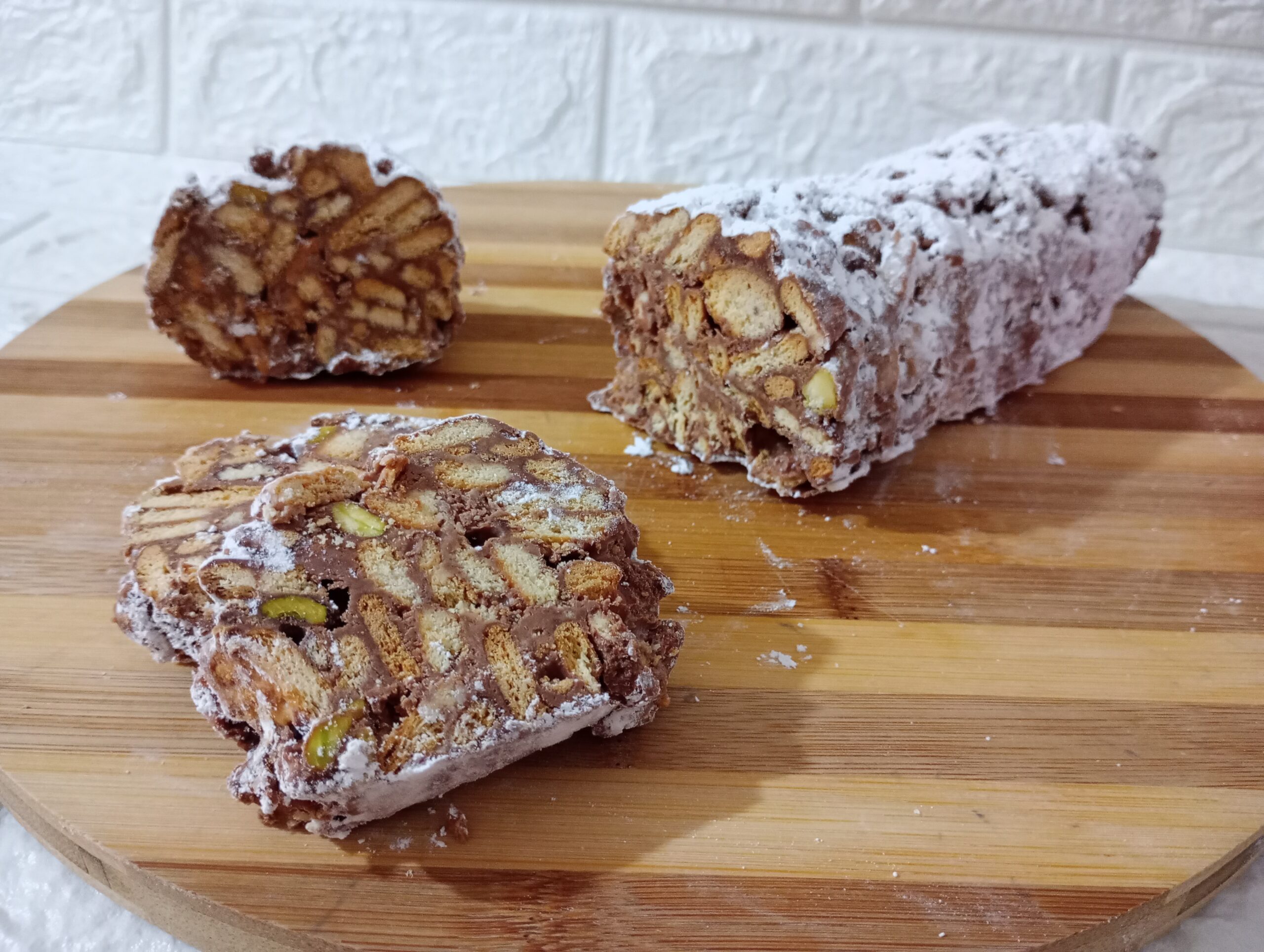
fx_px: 1024
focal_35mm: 28
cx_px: 632
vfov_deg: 49.9
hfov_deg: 63.4
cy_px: 476
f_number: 1.8
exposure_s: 1/16.7
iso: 1563
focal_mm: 4.27
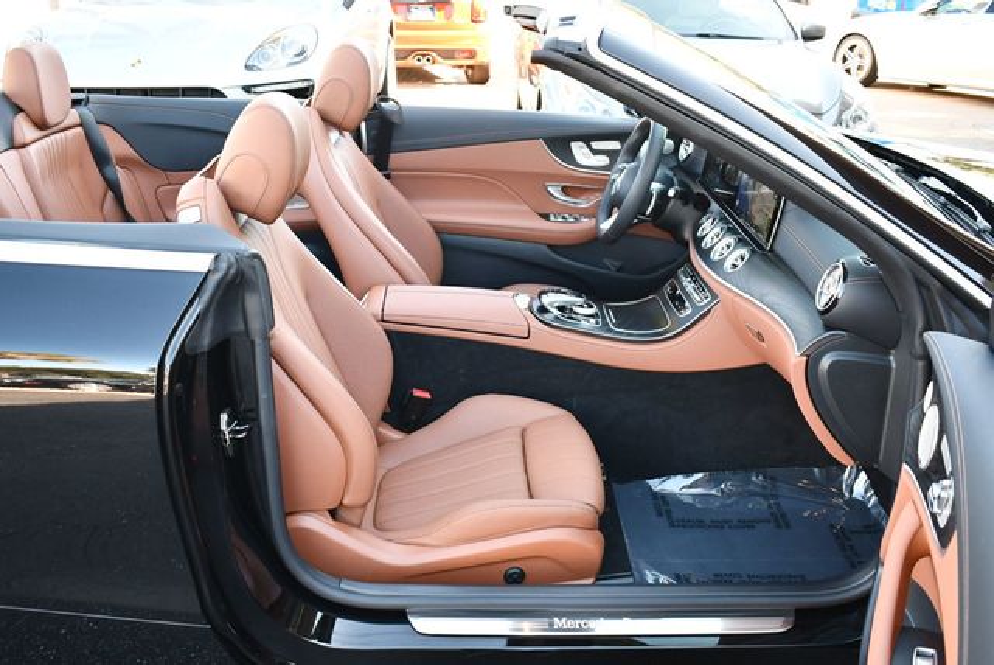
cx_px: 497
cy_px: 332
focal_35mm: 36
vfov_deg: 36.9
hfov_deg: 53.1
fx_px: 995
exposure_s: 1/250
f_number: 3.5
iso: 800
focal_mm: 18
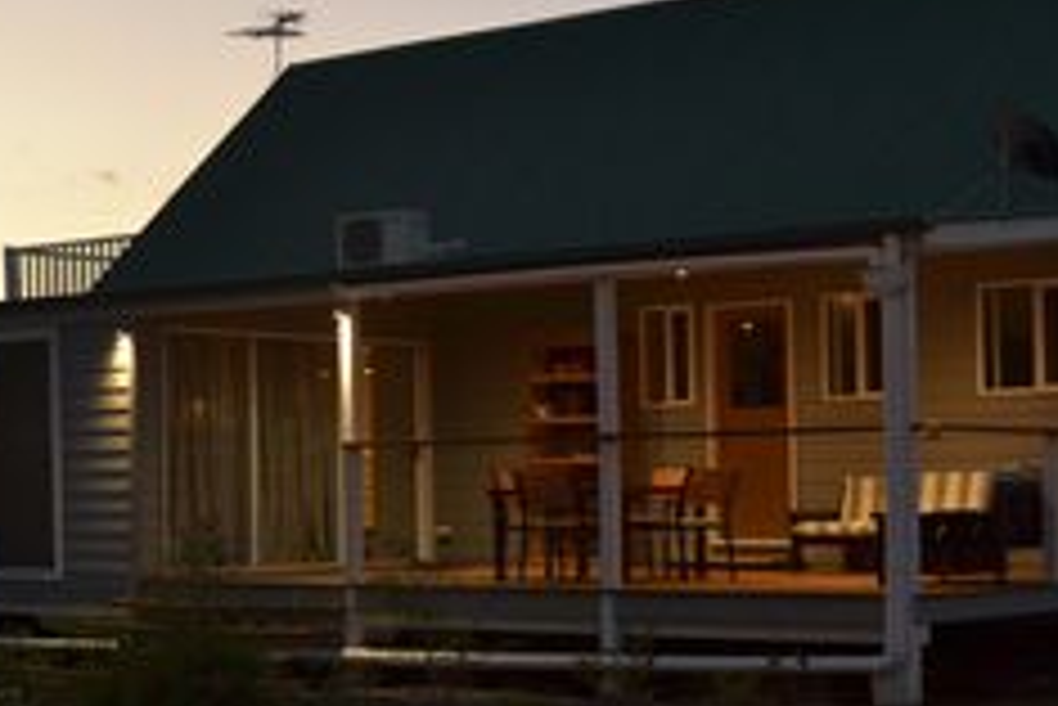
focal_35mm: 66
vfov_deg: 20.6
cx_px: 342
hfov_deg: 30.2
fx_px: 1941
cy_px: 438
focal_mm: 22
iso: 800
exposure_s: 1/50
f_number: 3.8
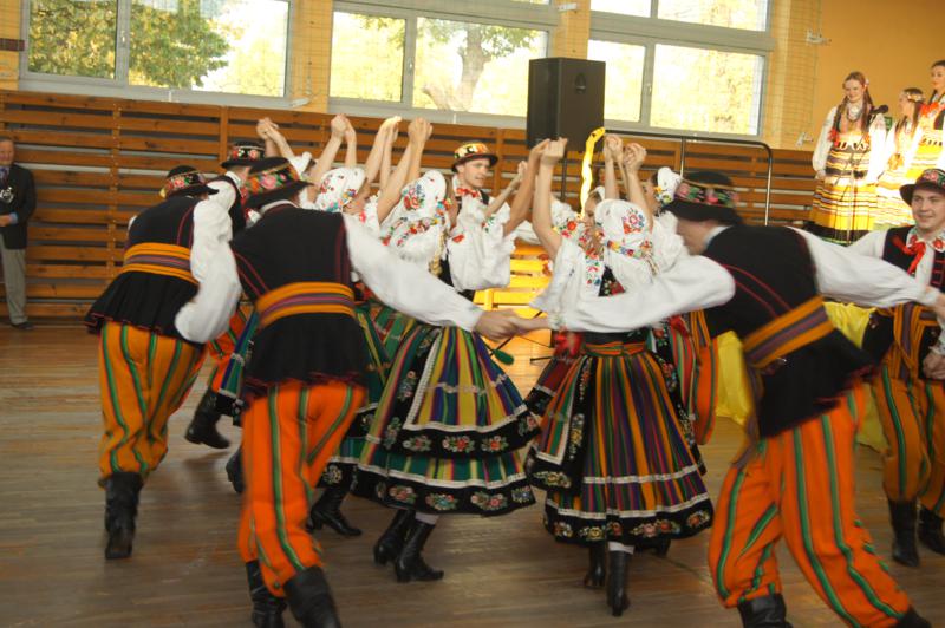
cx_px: 472
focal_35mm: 52
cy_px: 314
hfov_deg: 37.9
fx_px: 1377
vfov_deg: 25.7
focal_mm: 35
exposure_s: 1/100
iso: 800
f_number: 5
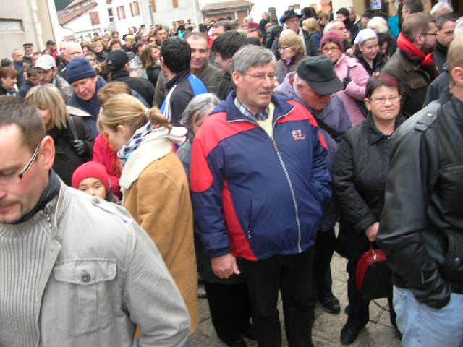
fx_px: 468
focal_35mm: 35
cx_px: 232
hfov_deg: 52.6
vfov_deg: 40.7
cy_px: 174
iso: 50
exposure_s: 1/57
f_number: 2.8
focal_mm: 5.8
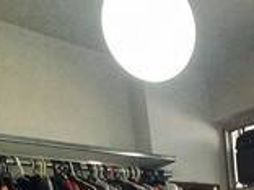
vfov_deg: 22.6
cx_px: 259
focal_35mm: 50
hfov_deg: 34.4
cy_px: 300
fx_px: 367
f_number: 2.2
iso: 125
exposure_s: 1/60
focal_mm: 1.42
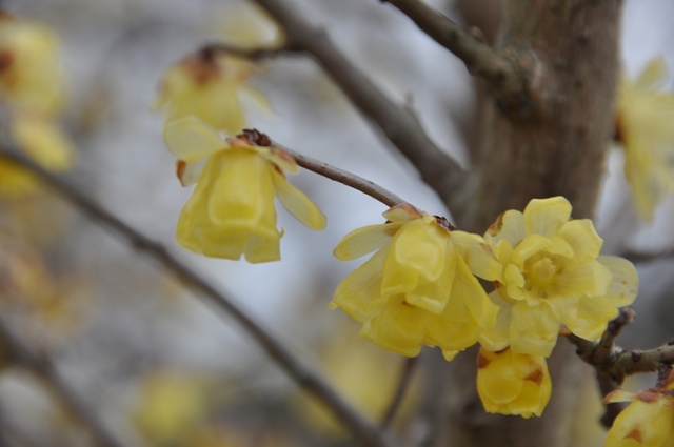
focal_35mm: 300
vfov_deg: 4.6
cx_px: 337
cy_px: 224
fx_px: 5609
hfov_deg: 6.9
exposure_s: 1/180
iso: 200
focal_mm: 200
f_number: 8
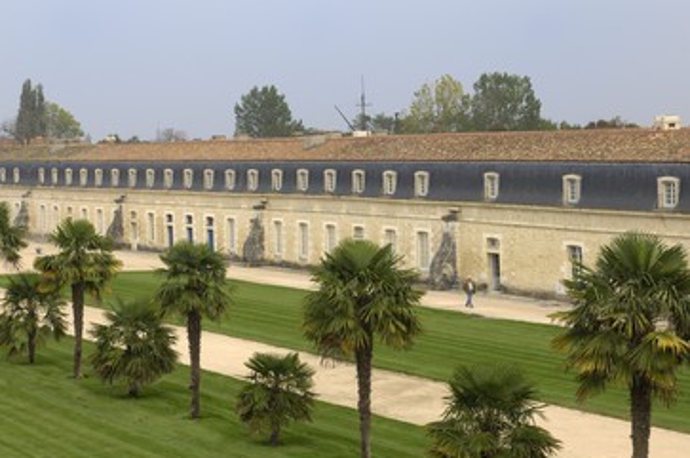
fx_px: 1665
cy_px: 234
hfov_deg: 23.4
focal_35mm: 87
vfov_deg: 15.7
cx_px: 292
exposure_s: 1/160
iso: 100
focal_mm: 50
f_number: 7.1
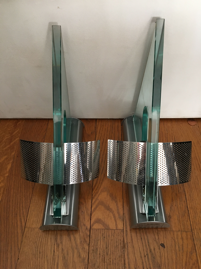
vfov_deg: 61.7
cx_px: 100
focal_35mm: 29
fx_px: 225
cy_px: 134
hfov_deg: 48.2
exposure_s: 1/33
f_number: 2.2
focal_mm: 4.15
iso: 125
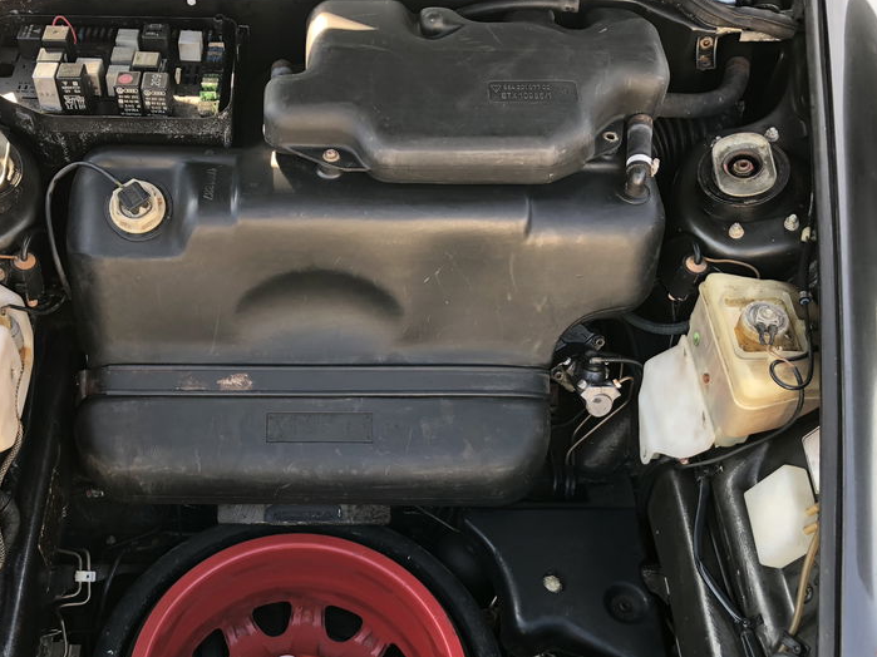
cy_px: 435
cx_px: 332
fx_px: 1039
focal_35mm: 41
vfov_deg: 34.8
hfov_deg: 45.4
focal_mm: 3.99
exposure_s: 1/120
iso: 50
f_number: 1.8
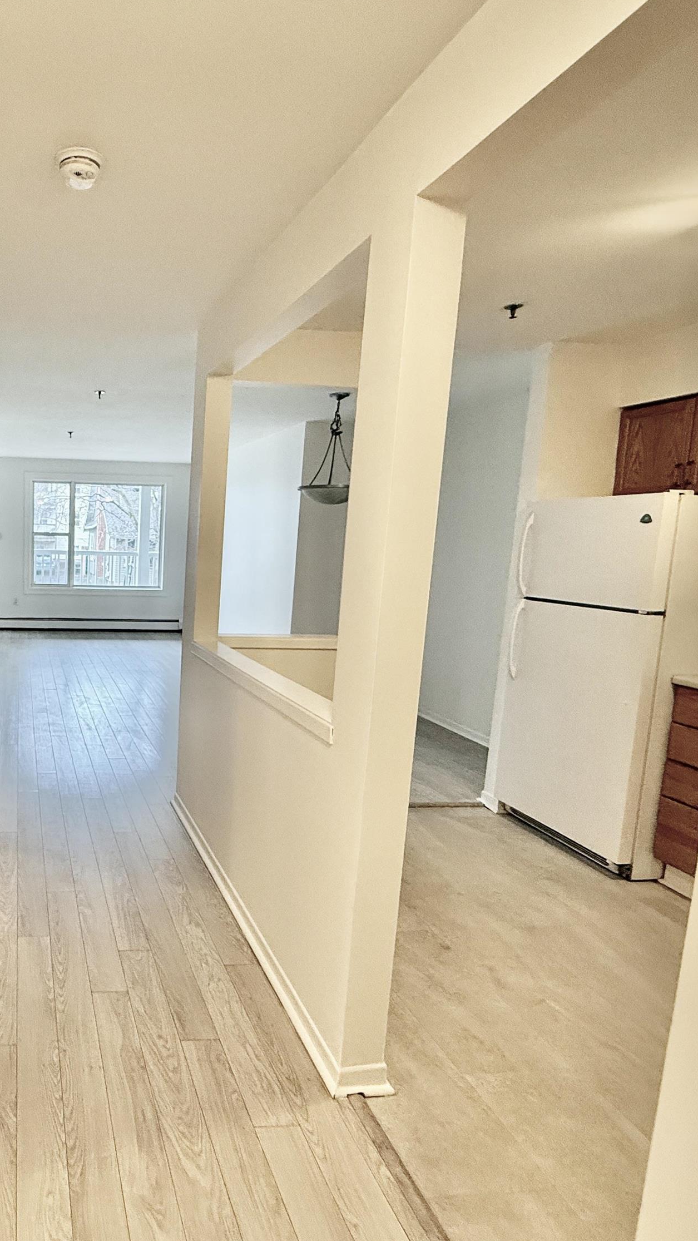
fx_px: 691
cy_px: 625
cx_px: 87
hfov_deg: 48.7
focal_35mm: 21
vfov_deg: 83.8
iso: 250
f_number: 2.2
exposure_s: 1/120
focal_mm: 2.22
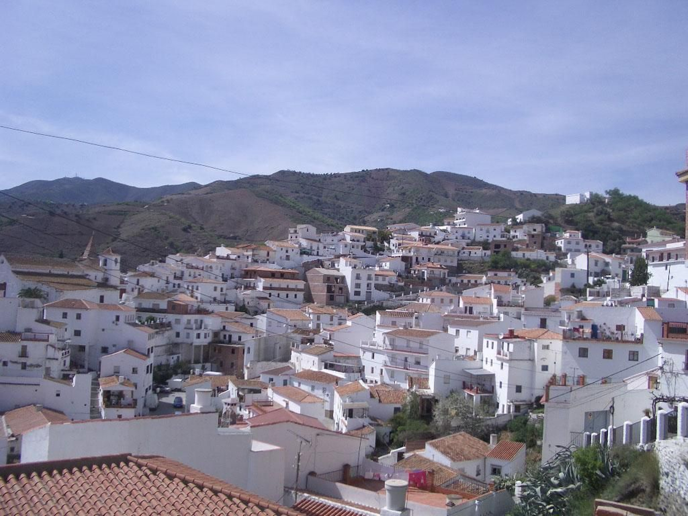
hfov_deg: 52.6
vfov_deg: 40.7
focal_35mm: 35
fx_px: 696
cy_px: 258
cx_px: 344
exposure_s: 1/800
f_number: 4.3
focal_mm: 5.8
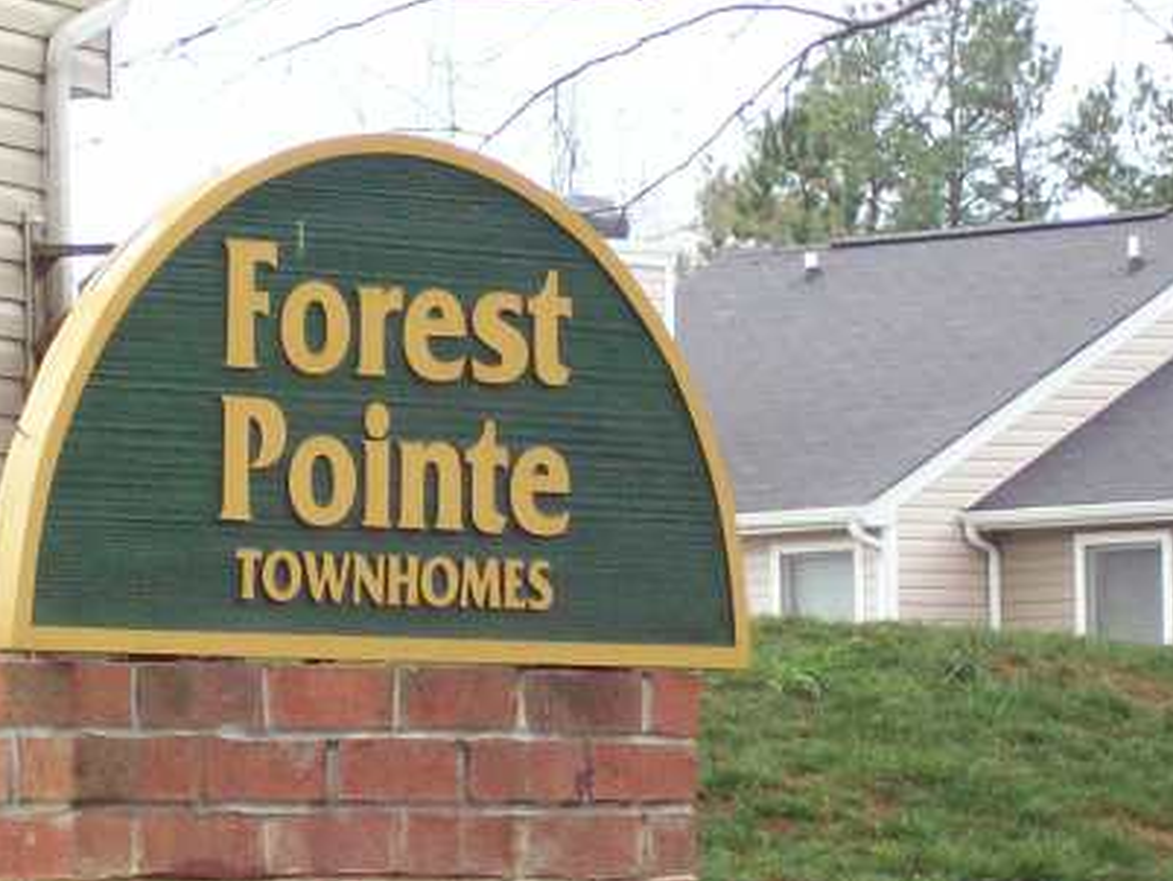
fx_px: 9324
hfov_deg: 7.2
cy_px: 598
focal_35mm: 275
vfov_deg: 5.4
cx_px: 502
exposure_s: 1/127
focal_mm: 18
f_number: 4.8
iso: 140
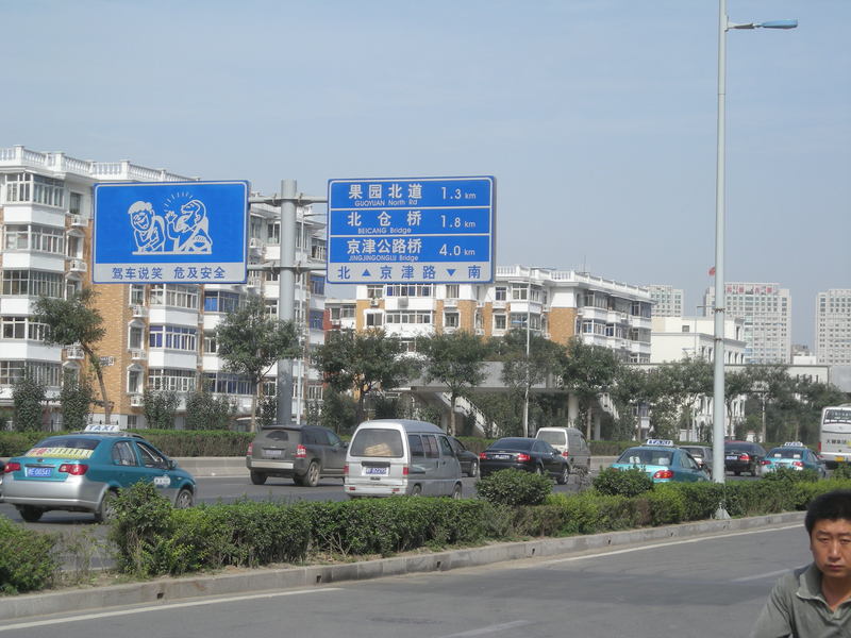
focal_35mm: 105
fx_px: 2581
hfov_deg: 18.7
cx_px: 426
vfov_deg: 14.1
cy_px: 319
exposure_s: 1/410
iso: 50
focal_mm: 17.1
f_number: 4.7
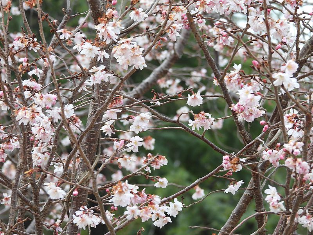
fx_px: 1989
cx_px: 156
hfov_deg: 9.0
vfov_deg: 6.8
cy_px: 118
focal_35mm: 220
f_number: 4.5
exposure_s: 1/200
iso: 100
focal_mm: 39.3
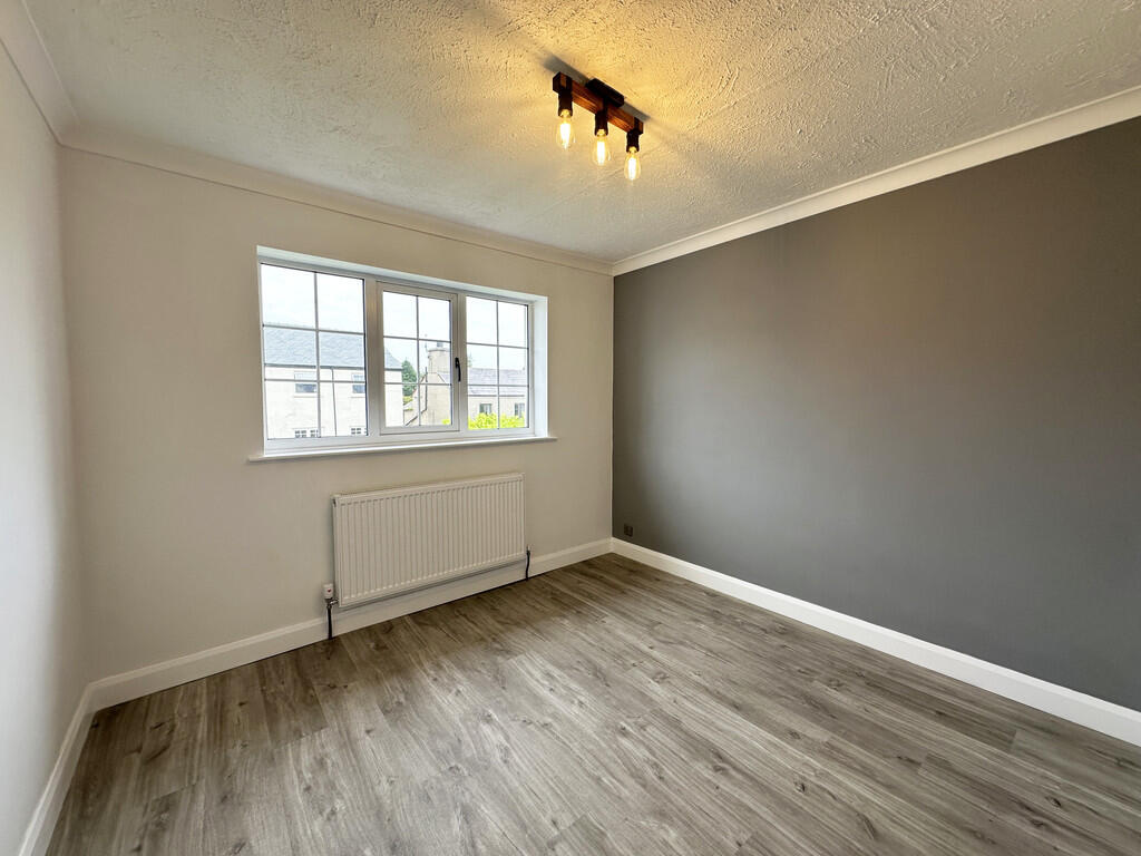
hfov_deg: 102.1
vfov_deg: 85.7
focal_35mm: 14
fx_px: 461
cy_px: 428
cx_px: 570
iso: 40
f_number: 2.2
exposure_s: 1/135
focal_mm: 2.22
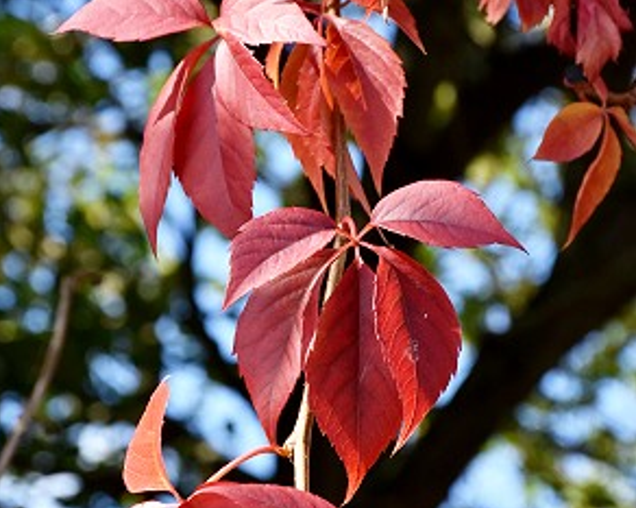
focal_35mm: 171
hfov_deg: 11.3
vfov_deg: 9.0
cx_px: 317
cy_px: 341
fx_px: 3216
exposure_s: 1/400
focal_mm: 80
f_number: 9
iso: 360
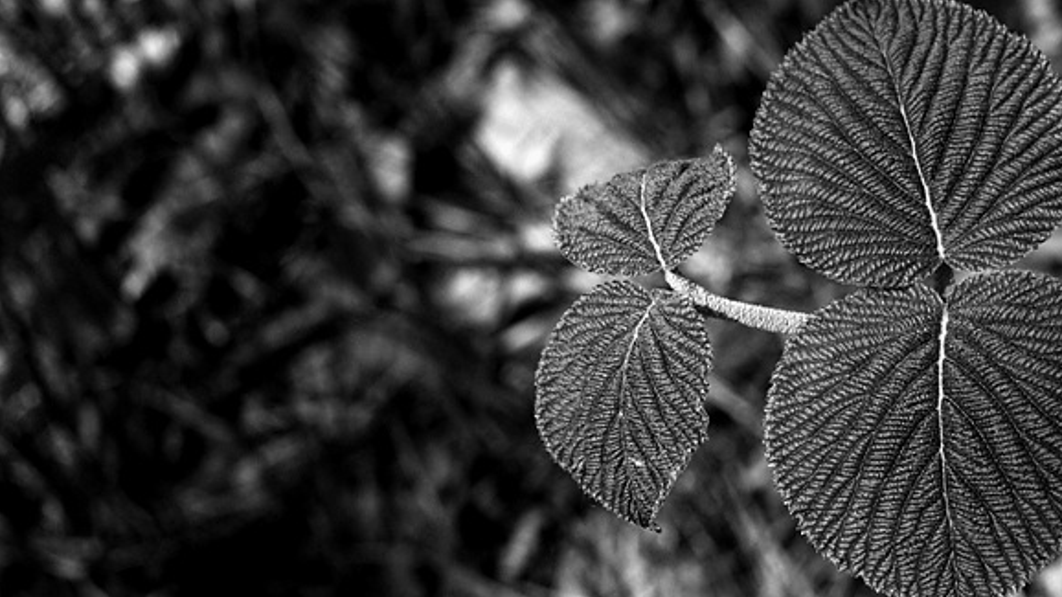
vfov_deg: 16.8
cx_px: 628
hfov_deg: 29.3
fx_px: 2027
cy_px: 277
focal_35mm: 72
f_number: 7.1
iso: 1600
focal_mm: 35
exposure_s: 1/1600
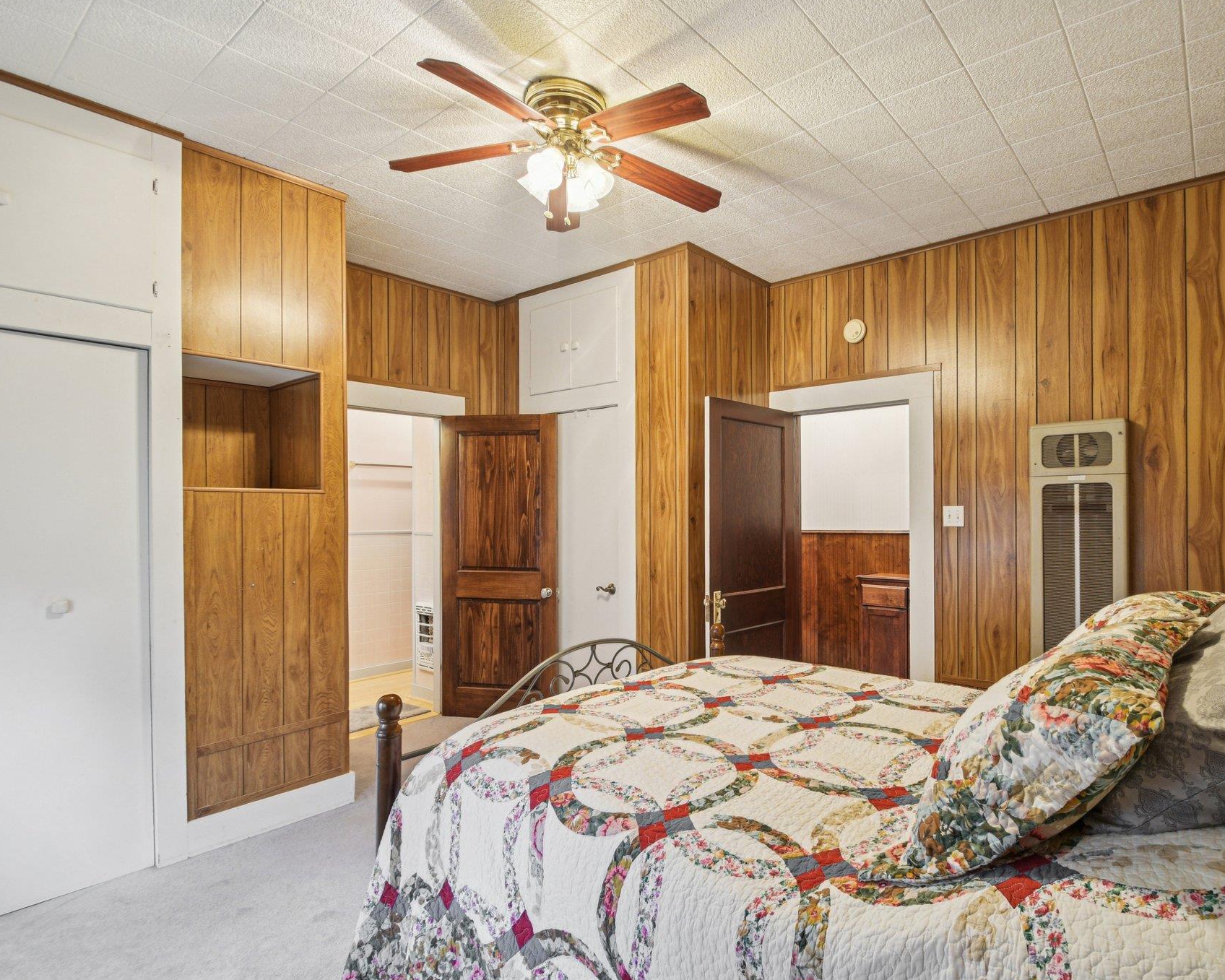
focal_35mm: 17
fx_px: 616
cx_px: 732
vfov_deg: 77.0
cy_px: 489
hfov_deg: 88.5
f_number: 8
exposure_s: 1/2.5
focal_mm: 10
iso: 400
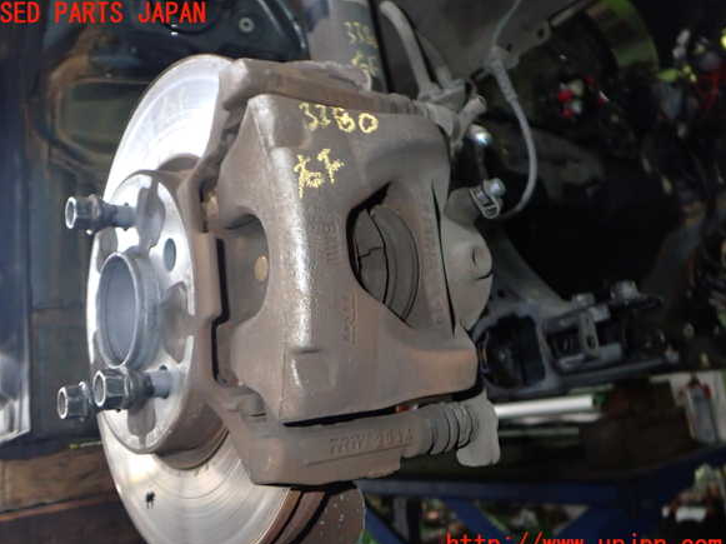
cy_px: 280
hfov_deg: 58.4
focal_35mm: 31
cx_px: 354
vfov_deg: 45.4
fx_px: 650
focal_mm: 5.4
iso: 640
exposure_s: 1/30
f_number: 6.3
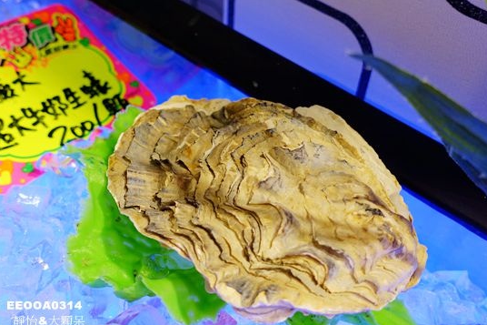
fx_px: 541
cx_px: 217
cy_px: 182
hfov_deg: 48.4
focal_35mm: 40
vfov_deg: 33.3
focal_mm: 12.2
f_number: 2.8
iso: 125
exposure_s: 1/50
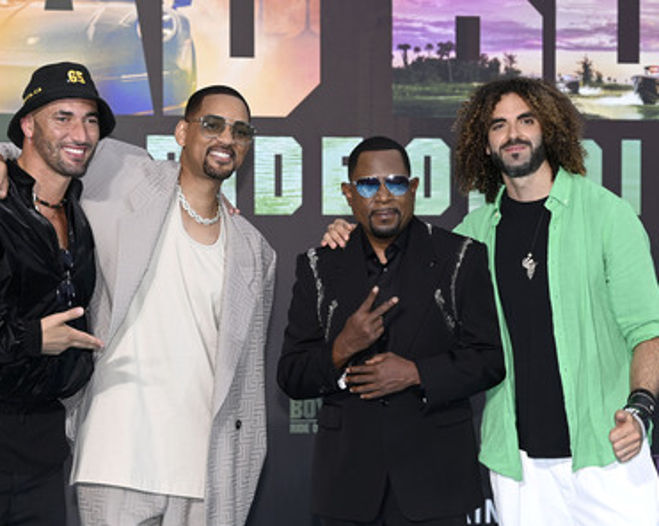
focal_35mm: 105
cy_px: 263
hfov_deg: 18.3
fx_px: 2046
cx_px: 278
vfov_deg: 14.6
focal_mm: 92
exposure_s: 1/200
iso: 400
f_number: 6.3
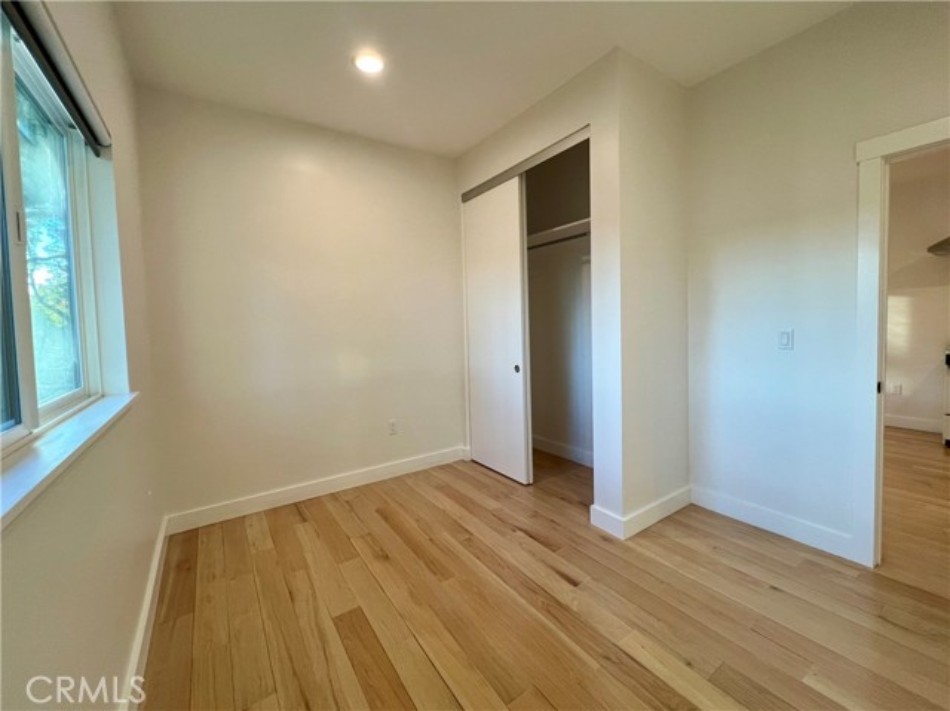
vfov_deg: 89.8
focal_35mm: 13
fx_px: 357
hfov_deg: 106.2
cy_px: 356
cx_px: 475
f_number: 1.8
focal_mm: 1.57
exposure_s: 1/120
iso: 160
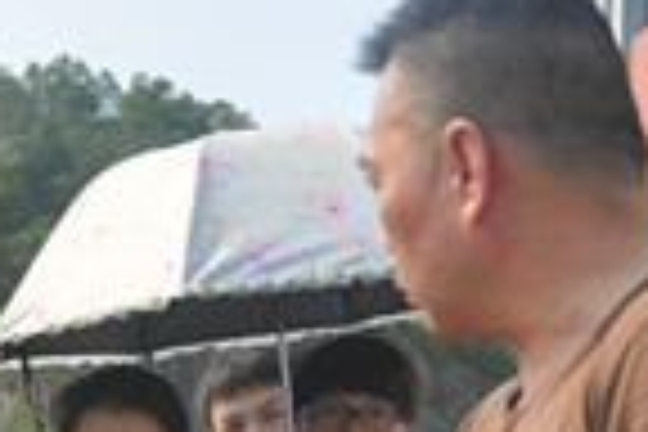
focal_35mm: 150
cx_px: -238
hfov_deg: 13.1
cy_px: 790
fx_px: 2700
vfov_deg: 8.8
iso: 200
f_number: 22
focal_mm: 18
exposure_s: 1/2000
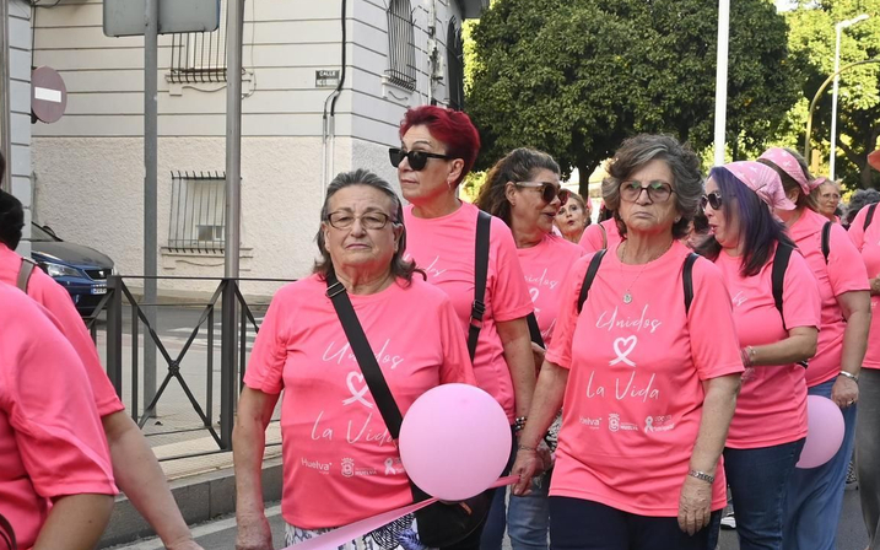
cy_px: 489
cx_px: 563
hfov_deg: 27.4
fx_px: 1799
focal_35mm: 75
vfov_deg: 17.1
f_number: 5.6
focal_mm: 22
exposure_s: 1/200
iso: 250
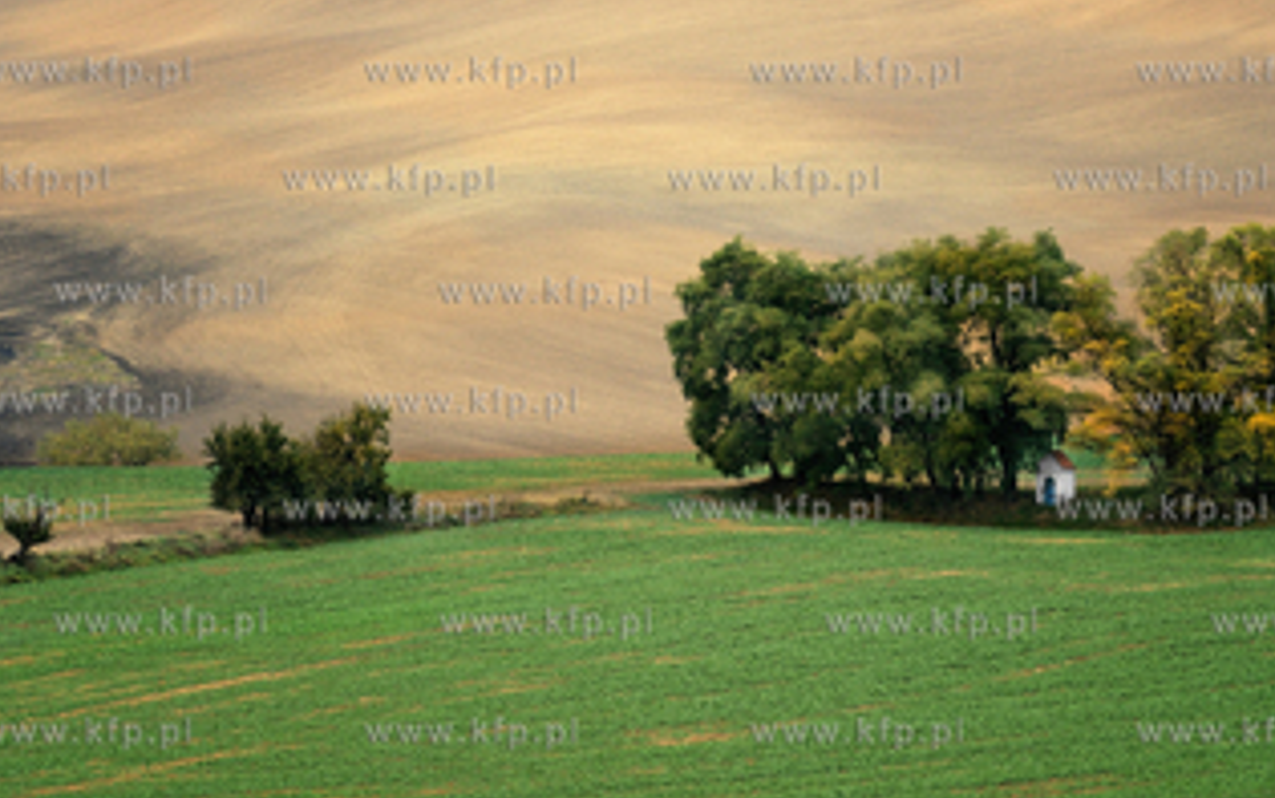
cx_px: 688
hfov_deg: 5.8
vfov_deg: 3.6
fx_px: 12581
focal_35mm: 362
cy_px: 344
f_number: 14
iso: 800
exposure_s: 1/60
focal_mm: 280
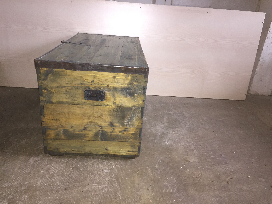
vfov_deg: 48.2
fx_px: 228
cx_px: 136
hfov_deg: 61.7
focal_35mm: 29
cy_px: 102
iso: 100
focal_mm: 4.15
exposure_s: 1/17
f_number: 2.2
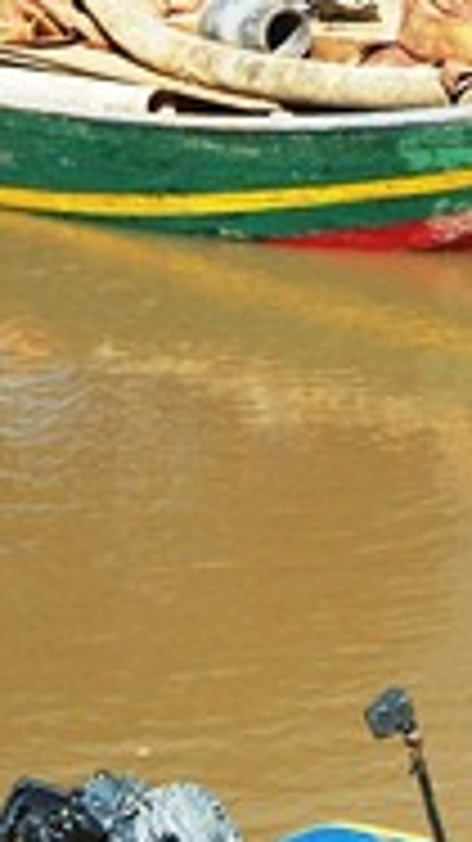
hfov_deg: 5.9
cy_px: -86
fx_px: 4411
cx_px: 998
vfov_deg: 10.7
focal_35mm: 198
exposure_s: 1/800
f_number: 3.9
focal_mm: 9.5
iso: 80
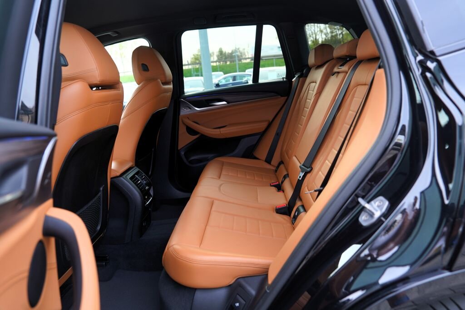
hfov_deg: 73.7
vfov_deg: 53.1
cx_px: 232
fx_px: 310
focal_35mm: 24
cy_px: 155
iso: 100
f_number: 3.5
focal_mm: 24
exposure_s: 1/50
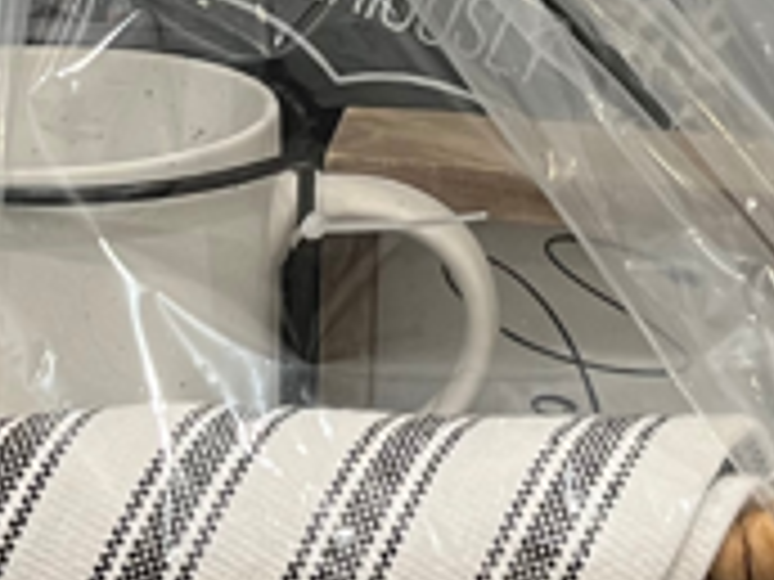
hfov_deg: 14.5
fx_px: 3041
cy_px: -47
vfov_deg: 10.8
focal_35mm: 136
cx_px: 279
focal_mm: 5.7
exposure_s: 1/60
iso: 125
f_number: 1.5
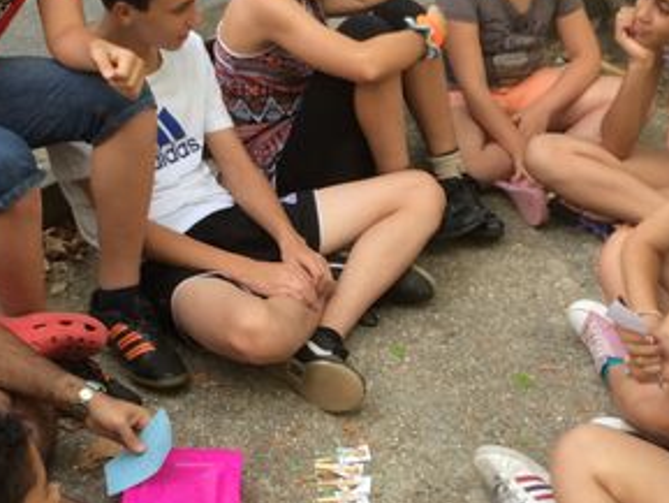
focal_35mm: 83
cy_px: 364
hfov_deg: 23.5
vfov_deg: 17.7
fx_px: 1605
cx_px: 417
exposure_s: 1/120
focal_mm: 4.12
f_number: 2.2
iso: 50
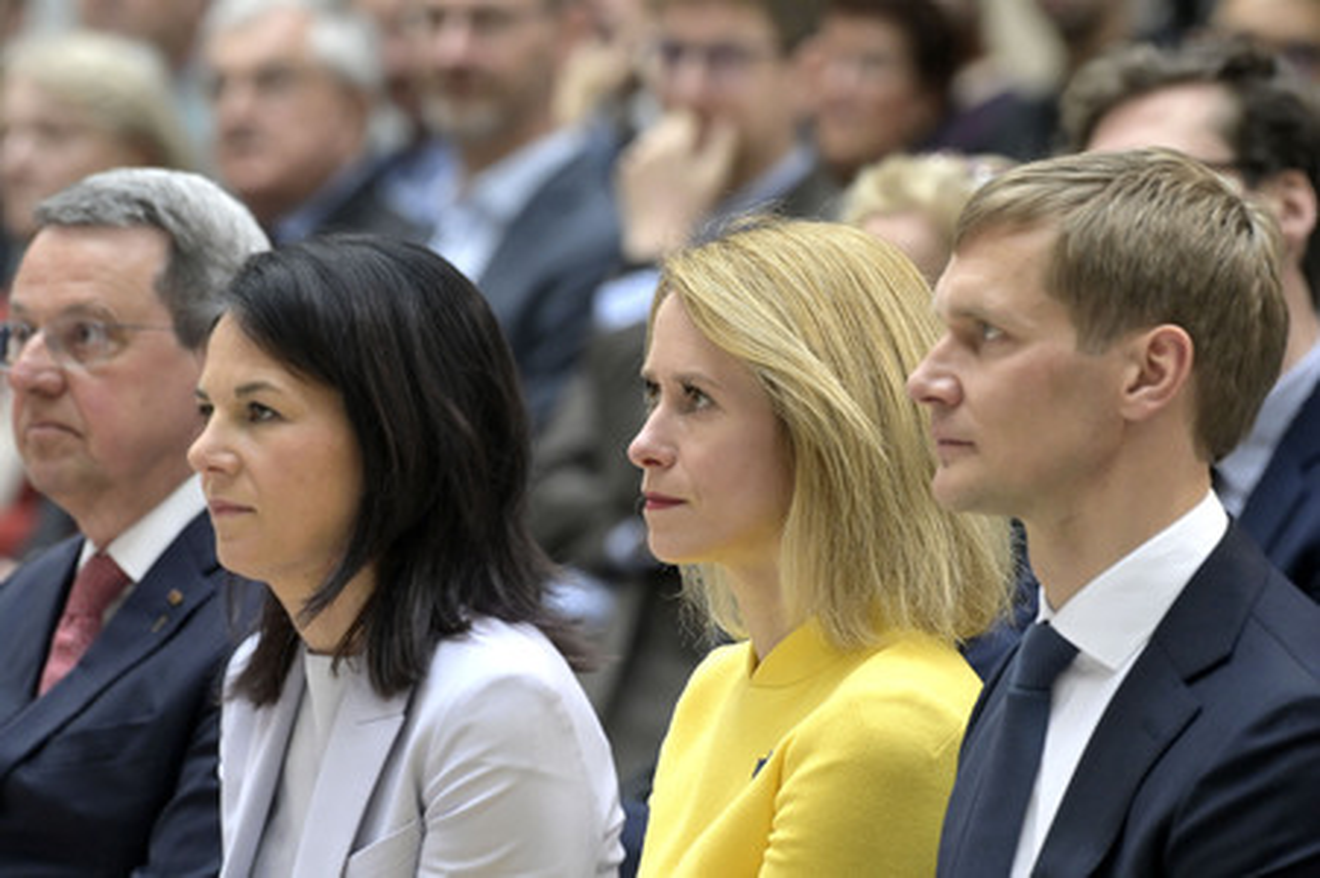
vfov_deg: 3.4
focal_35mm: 400
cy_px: 439
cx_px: 660
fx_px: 14656
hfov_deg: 5.2
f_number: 7.1
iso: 5000
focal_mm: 400
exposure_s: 1/500
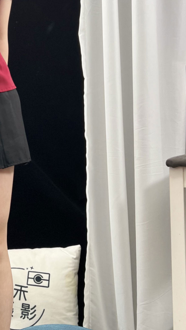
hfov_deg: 21.6
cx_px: -15
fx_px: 465
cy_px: 178
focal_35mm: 53
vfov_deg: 39.1
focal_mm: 5.7
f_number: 1.5
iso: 160
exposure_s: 1/60
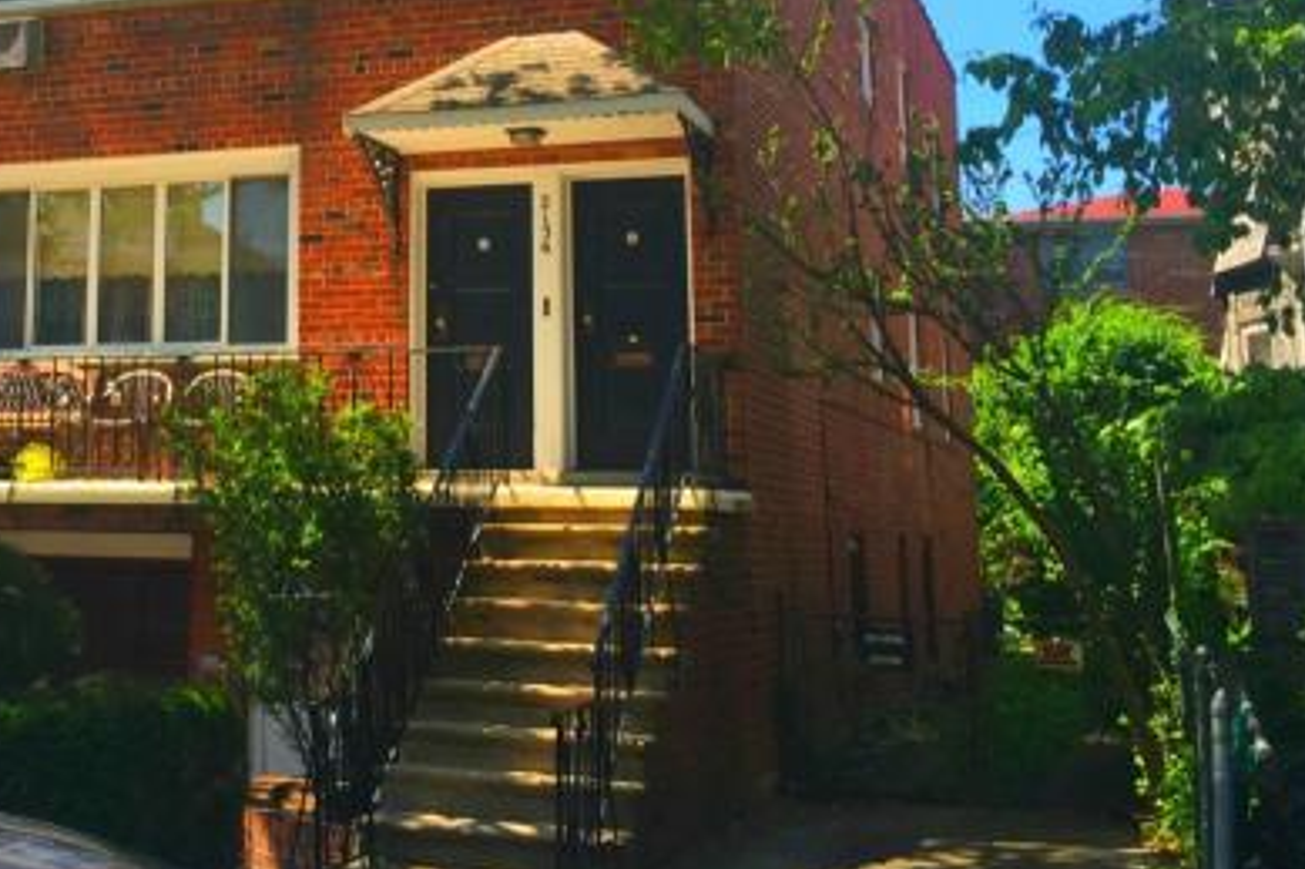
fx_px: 1630
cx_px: 382
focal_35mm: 45
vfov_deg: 29.4
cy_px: 215
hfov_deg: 42.7
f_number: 2.2
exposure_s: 1/842
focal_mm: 4.15
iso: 32
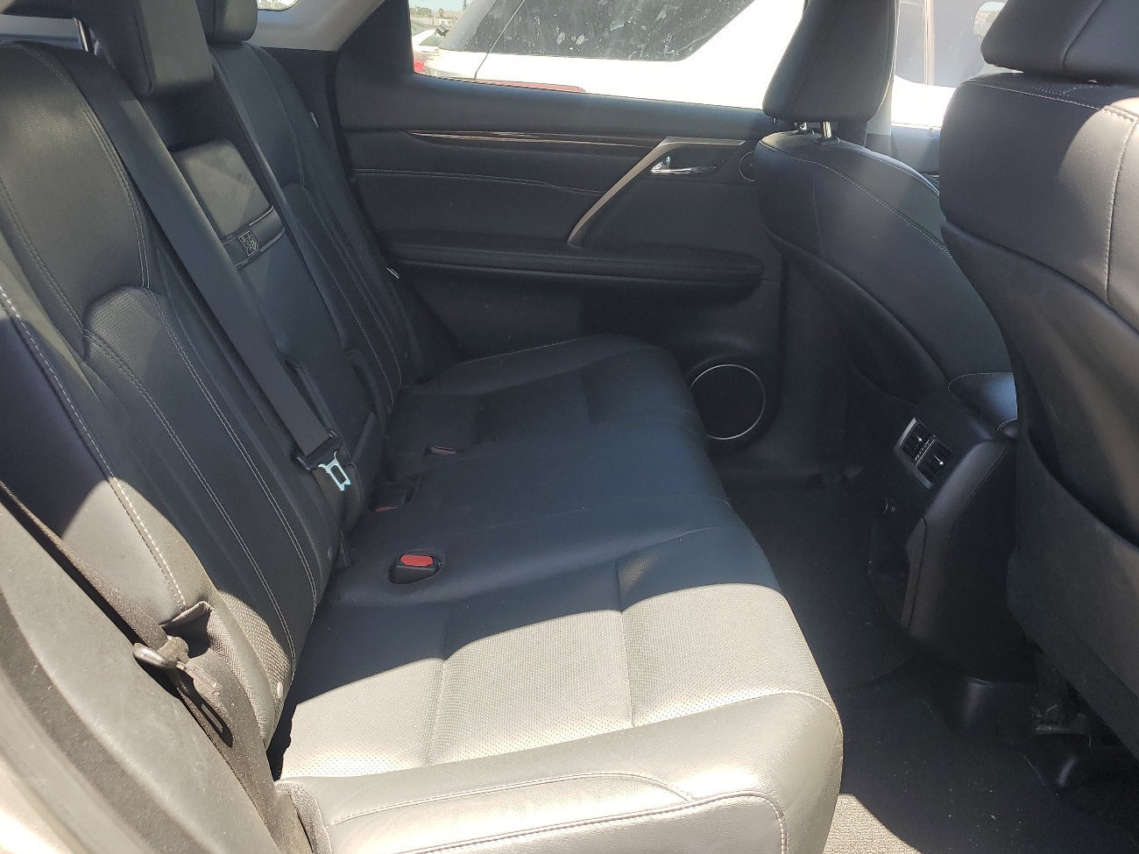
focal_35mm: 32
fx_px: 1053
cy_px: 376
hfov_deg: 56.7
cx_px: 632
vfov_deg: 44.1
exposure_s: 1/312
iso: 50
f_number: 1.5
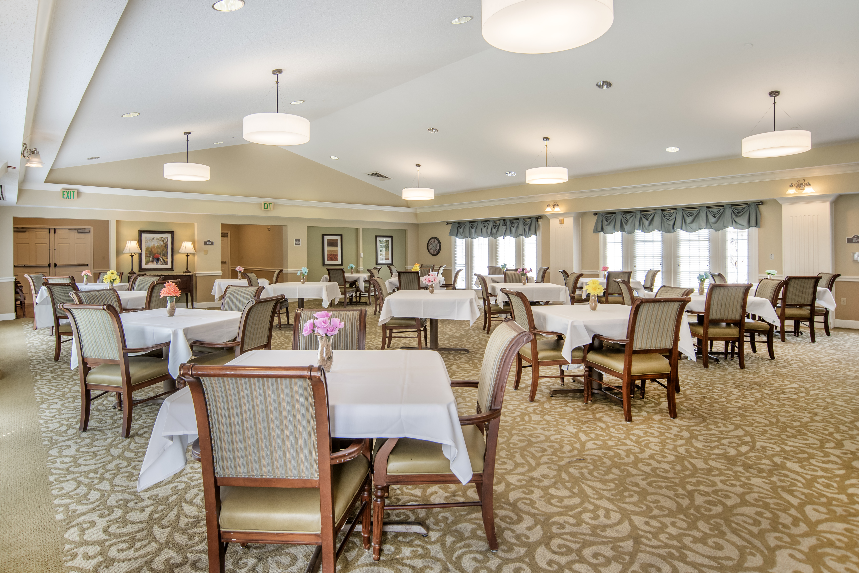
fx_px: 430
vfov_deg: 67.4
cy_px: 286
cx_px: 430
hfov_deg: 90.0
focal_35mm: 18
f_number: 10
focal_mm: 18
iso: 400
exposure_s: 1/60
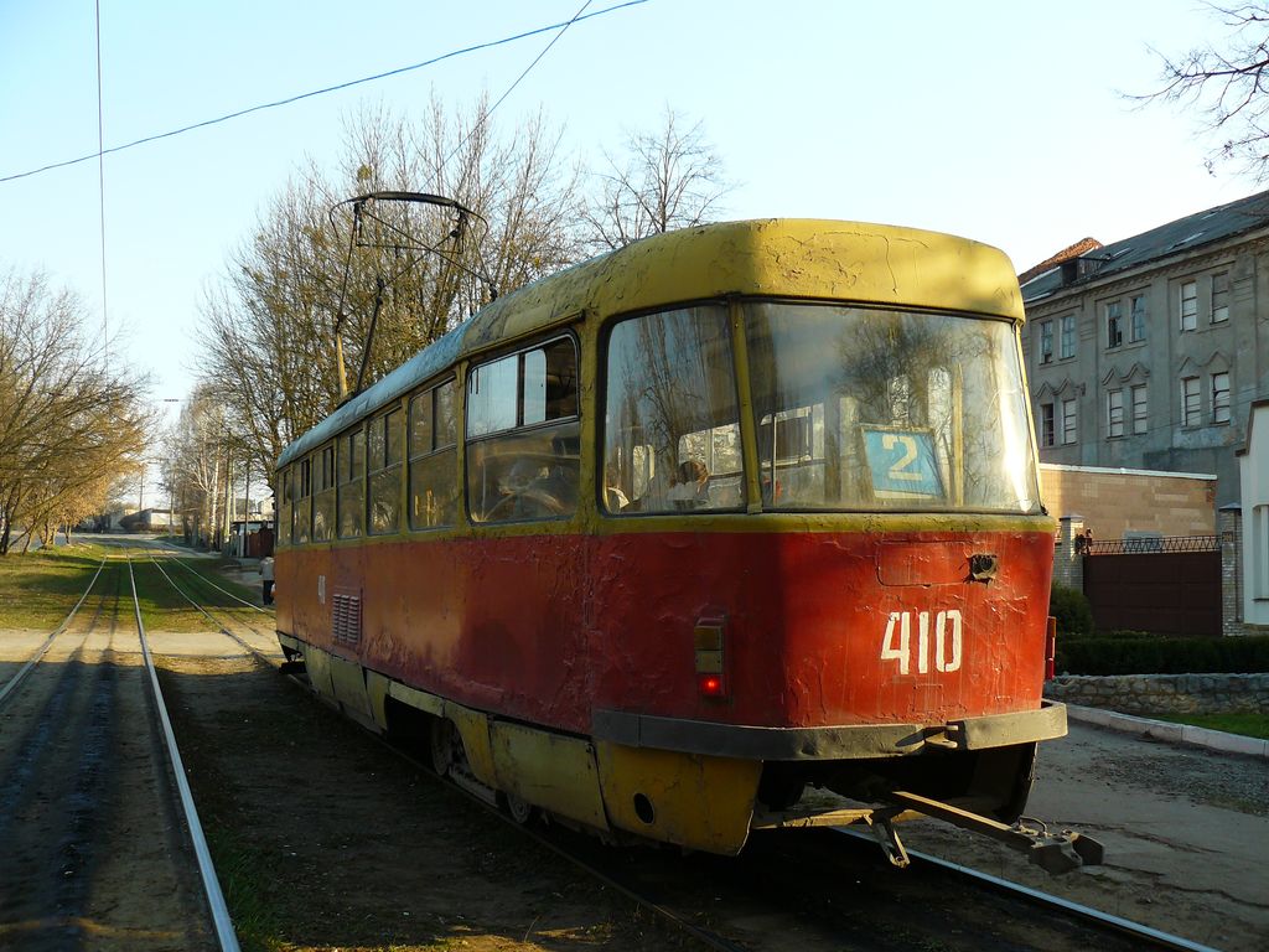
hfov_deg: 51.4
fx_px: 1320
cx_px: 634
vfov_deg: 39.7
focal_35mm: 36
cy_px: 476
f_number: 2.8
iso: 100
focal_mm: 6
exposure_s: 1/400
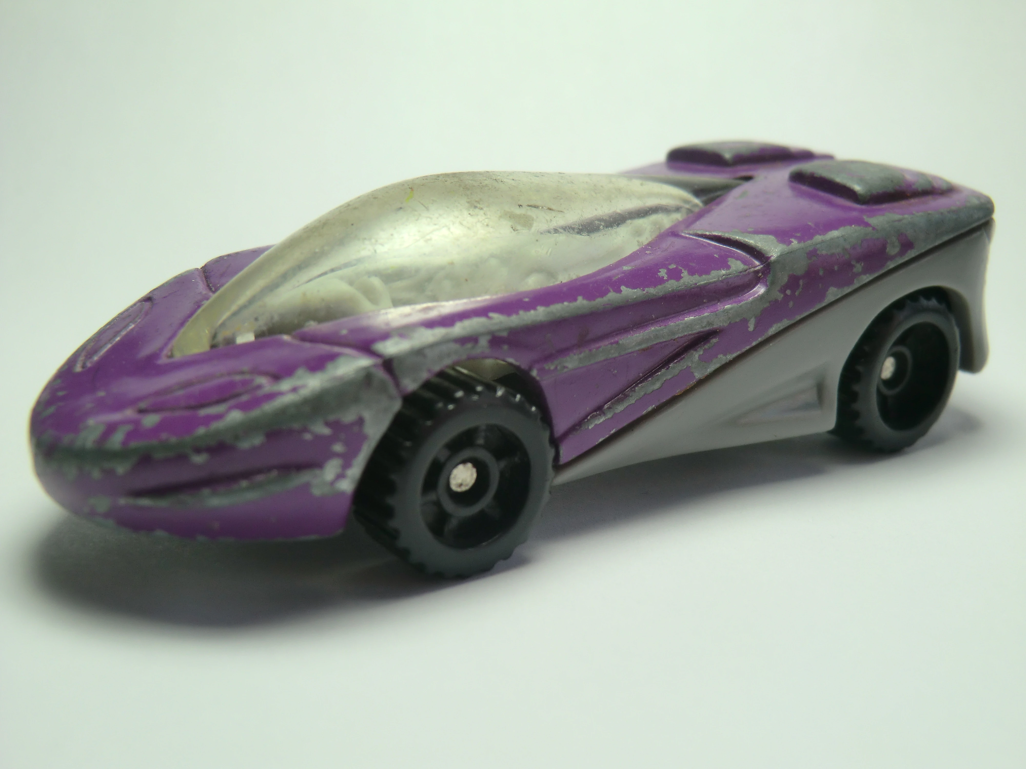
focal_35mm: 40
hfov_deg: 46.8
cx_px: 513
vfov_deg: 36.0
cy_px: 384
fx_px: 1186
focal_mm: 7.1
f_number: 3.8
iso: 64
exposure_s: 1/125
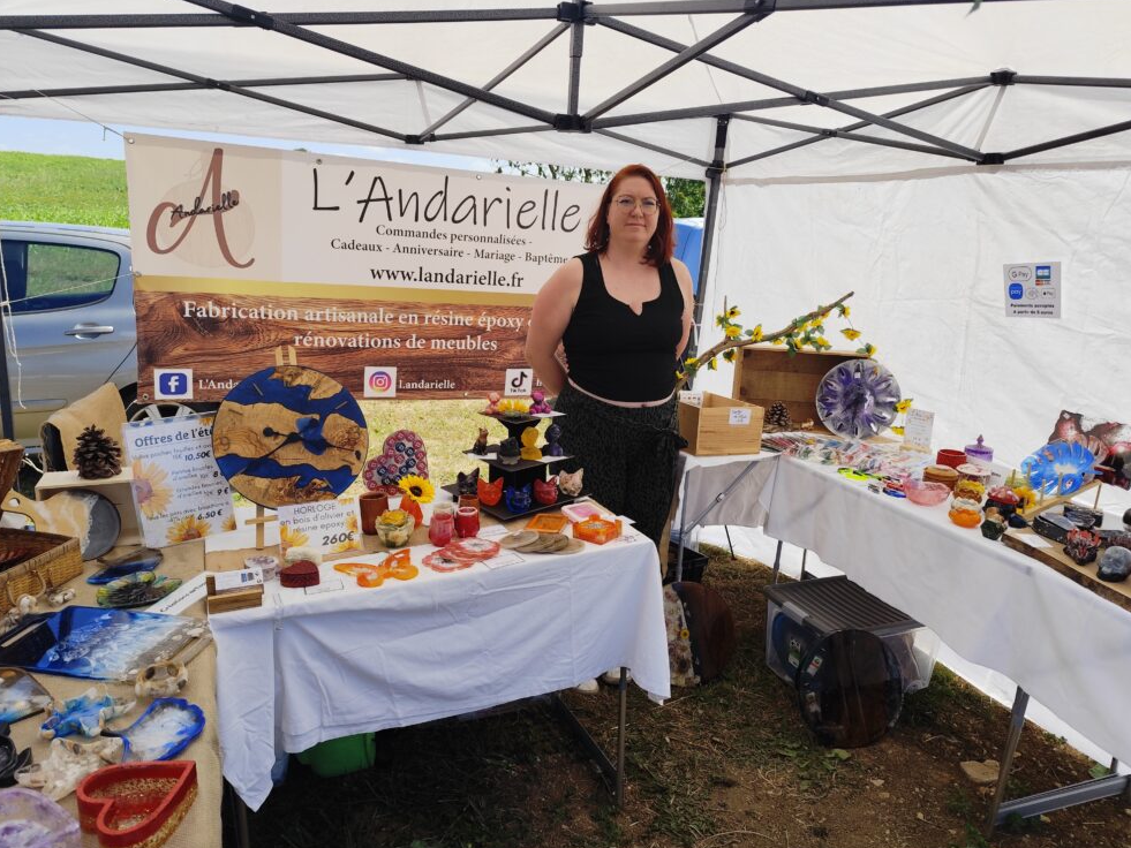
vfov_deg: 56.8
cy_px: 418
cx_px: 560
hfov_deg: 71.6
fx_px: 784
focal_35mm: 24
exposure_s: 1/982
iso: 50
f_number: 1.65
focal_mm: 6.14
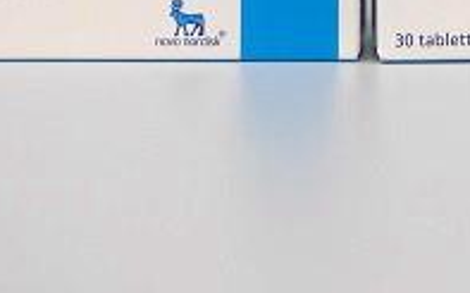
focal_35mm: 113
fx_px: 1447
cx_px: 360
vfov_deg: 11.0
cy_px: -200
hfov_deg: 18.3
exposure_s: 1/200
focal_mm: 7.4
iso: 80
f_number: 2.8
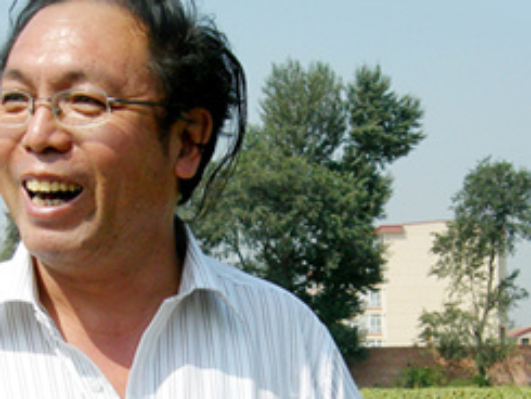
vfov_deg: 15.8
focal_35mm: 92
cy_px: 388
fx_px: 1412
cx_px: 219
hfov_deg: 21.3
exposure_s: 1/683
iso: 50
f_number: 4.9
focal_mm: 8.5
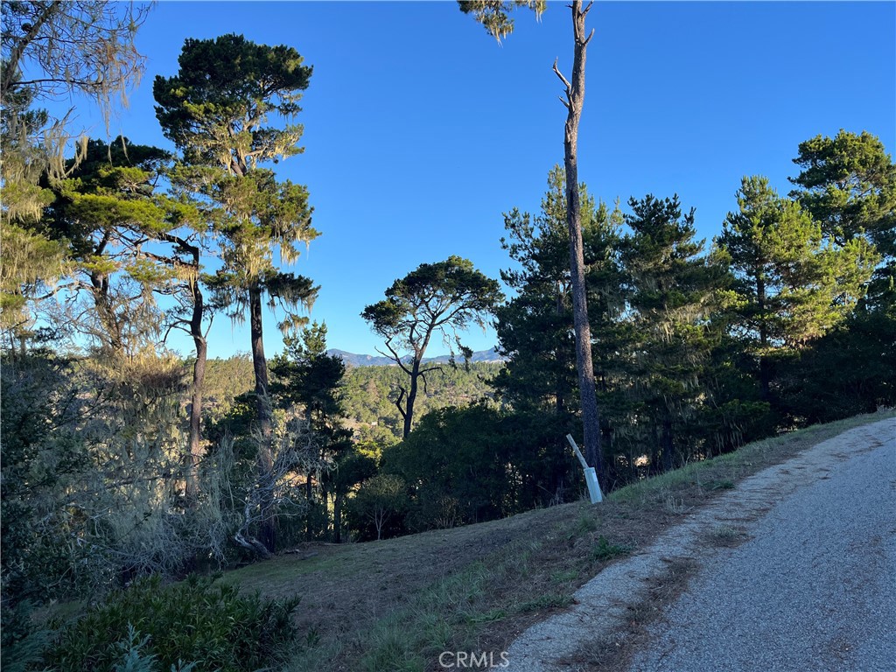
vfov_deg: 53.1
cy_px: 336
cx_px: 448
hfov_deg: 67.3
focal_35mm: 26
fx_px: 673
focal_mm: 5.1
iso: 50
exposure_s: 1/1163
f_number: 1.6
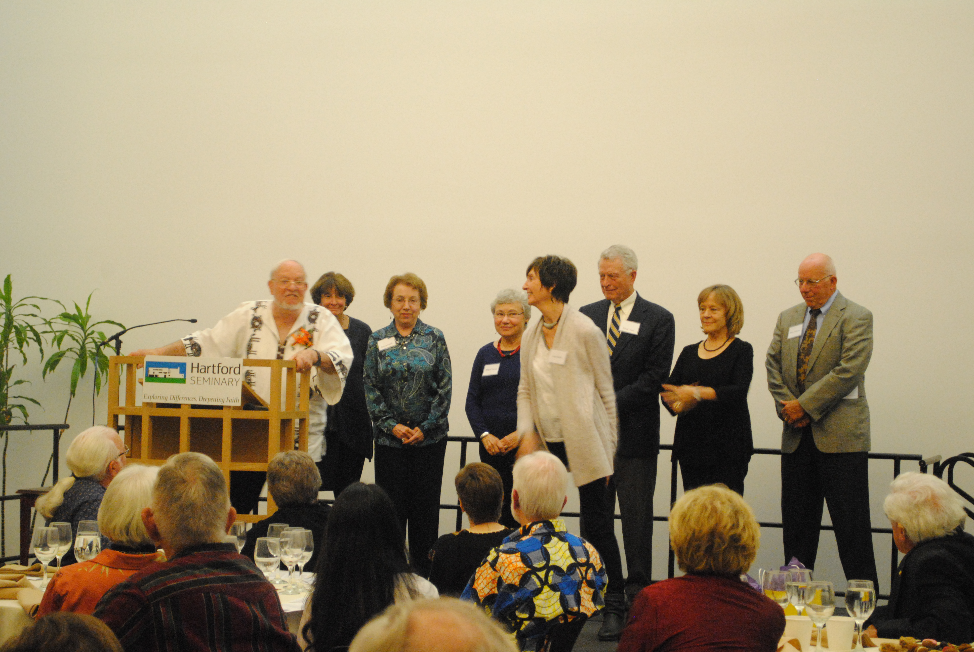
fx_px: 1869
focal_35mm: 69
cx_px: 487
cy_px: 326
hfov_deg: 29.2
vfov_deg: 19.8
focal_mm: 46
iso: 1600
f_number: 5.3
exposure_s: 1/25
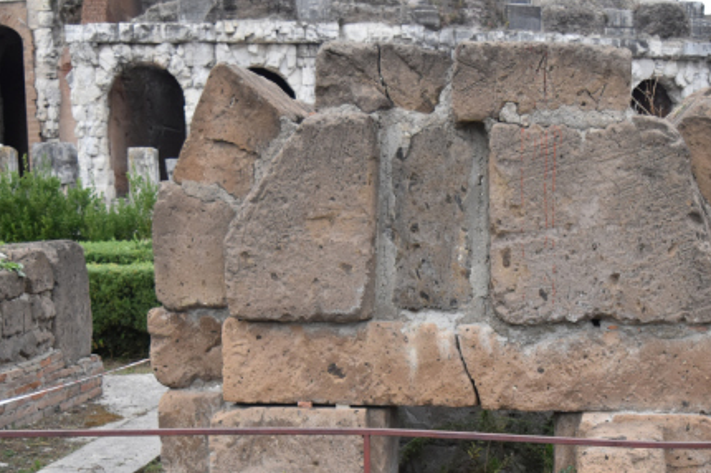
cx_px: 468
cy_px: 419
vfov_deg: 19.9
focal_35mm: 67
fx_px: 1322
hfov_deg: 29.9
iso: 800
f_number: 4.5
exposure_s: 1/1000
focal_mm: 24
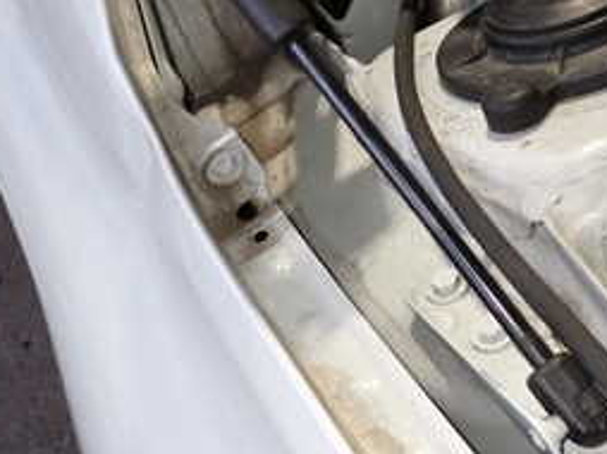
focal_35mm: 71
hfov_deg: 27.4
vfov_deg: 20.2
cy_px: 38
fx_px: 1244
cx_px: 268
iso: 200
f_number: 2.3
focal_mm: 5.4
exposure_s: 1/30
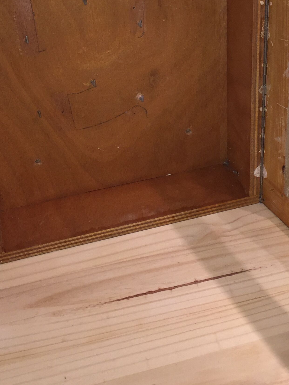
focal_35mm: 57
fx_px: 635
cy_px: 94
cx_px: 207
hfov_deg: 25.4
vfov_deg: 33.1
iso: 64
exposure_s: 1/33
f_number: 2.2
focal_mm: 4.15
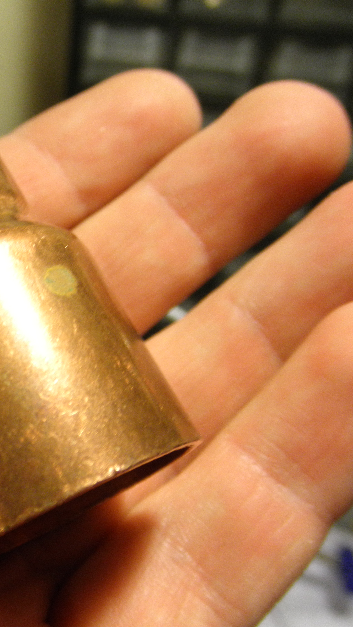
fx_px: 682
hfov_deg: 26.8
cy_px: 314
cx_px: -32
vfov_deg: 49.4
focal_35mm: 41
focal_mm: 5
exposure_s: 1/20
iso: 200
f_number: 3
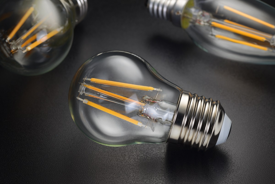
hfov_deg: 20.4
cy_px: 92
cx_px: 138
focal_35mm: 100
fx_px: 764
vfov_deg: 13.7
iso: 100
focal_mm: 100
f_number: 13
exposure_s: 1/125
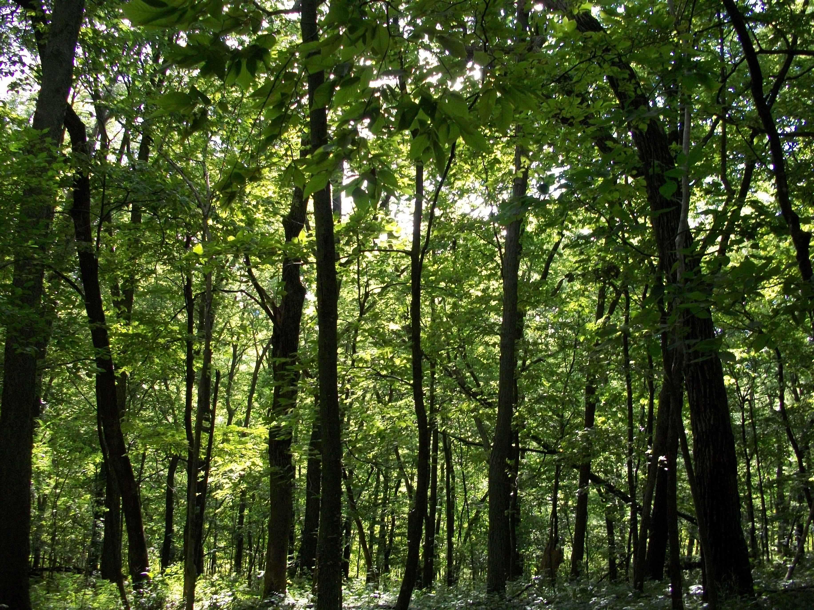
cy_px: 305
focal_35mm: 35
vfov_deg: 40.7
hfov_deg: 52.6
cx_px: 407
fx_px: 823
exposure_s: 1/125
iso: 178
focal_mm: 6.3
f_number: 3.1
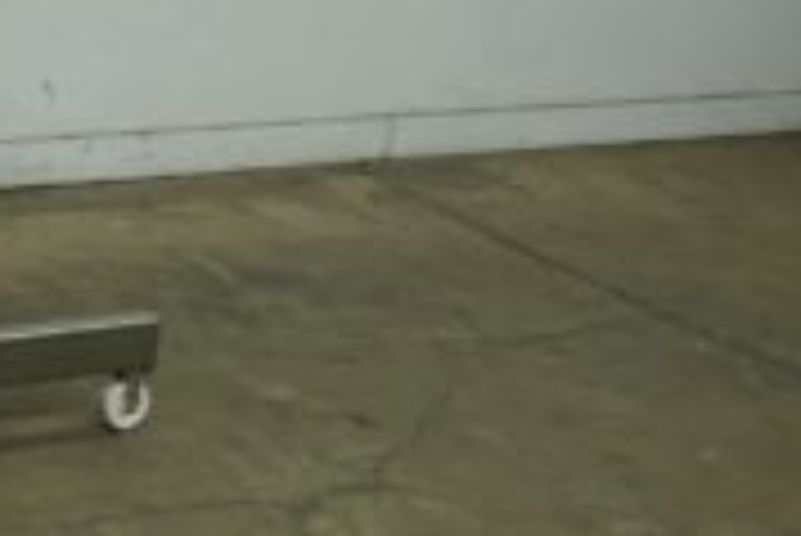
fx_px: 2561
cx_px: -230
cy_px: -110
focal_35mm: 115
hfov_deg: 16.8
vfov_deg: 11.7
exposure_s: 1/50
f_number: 4
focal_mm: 15.28
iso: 125
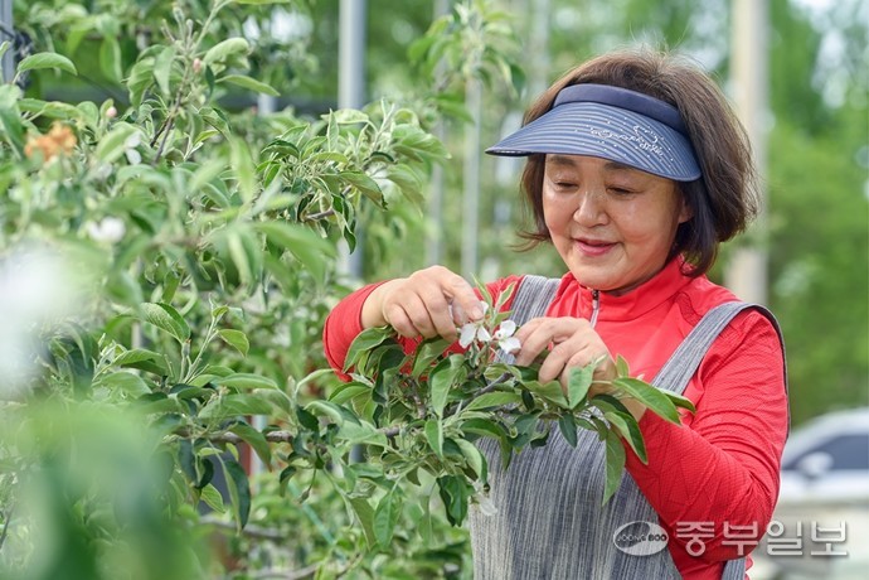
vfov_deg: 11.8
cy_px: 290
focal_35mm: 116
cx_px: 434
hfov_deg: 17.6
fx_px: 2800
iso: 100
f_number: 4
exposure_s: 1/200
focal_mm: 116
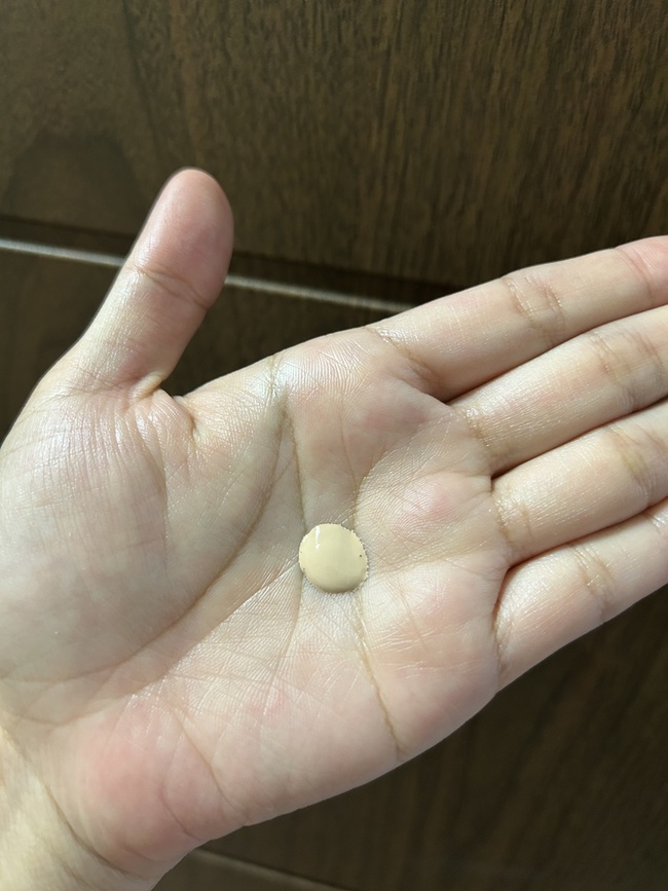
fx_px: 669
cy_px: 446
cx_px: 334
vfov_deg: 67.3
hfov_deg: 53.1
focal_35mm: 26
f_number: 1.5
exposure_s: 1/60
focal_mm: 5.7
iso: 200
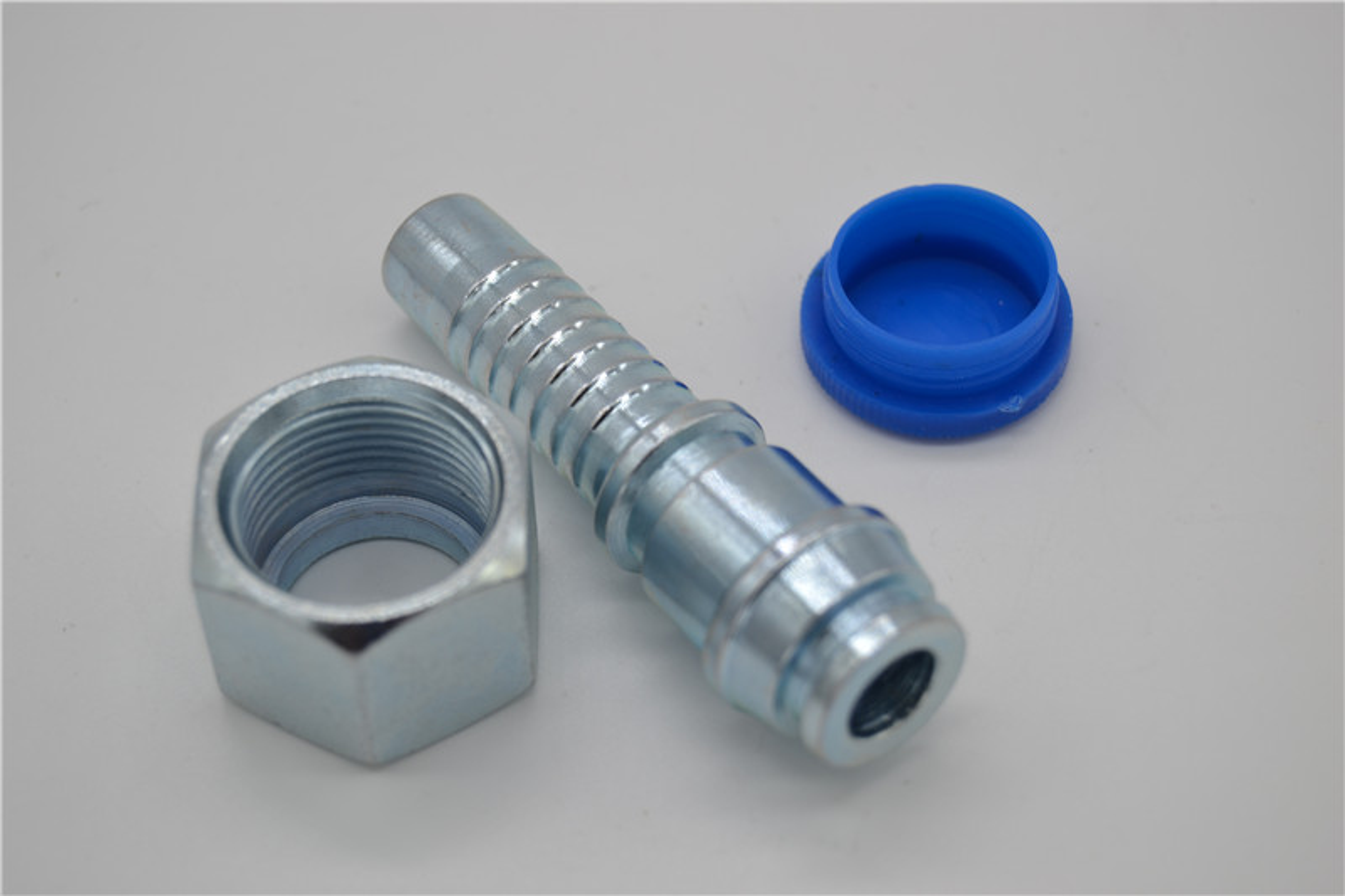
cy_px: 448
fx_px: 3081
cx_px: 672
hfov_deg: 24.6
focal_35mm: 82
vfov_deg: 16.5
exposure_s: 1/200
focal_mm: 55
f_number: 7.1
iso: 100
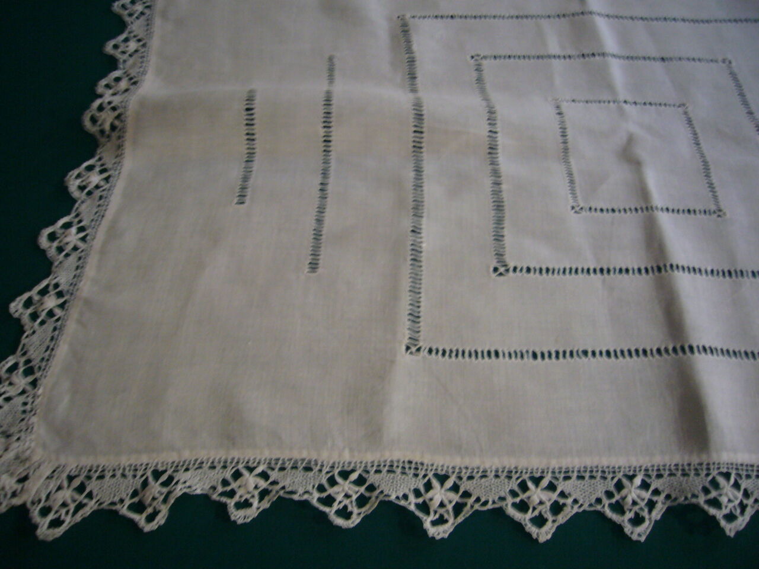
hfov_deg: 63.4
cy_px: 284
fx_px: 614
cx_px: 380
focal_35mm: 28
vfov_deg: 49.7
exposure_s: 1/4
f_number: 2.8
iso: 200
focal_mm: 4.6
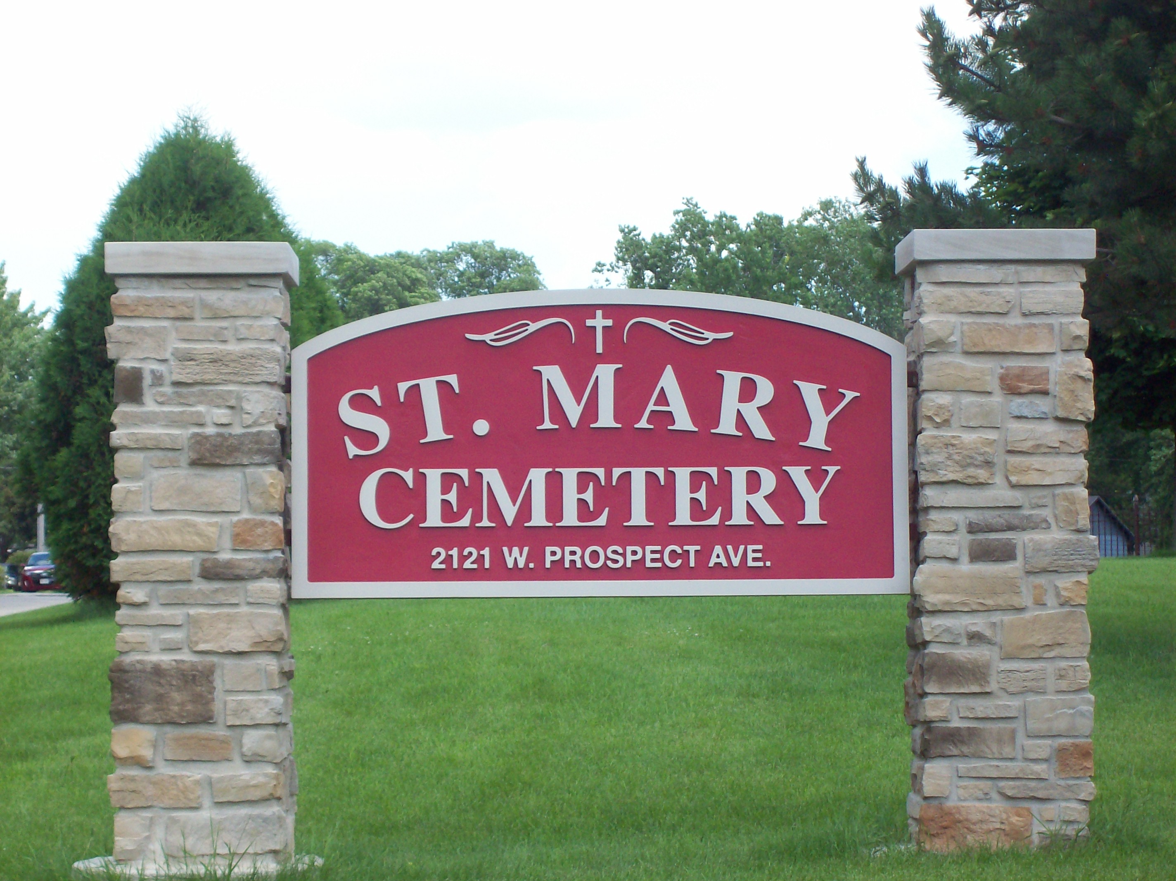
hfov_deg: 18.2
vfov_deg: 13.7
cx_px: 588
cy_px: 440
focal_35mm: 108
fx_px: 3668
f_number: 4.8
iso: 80
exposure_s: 1/230
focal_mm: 18
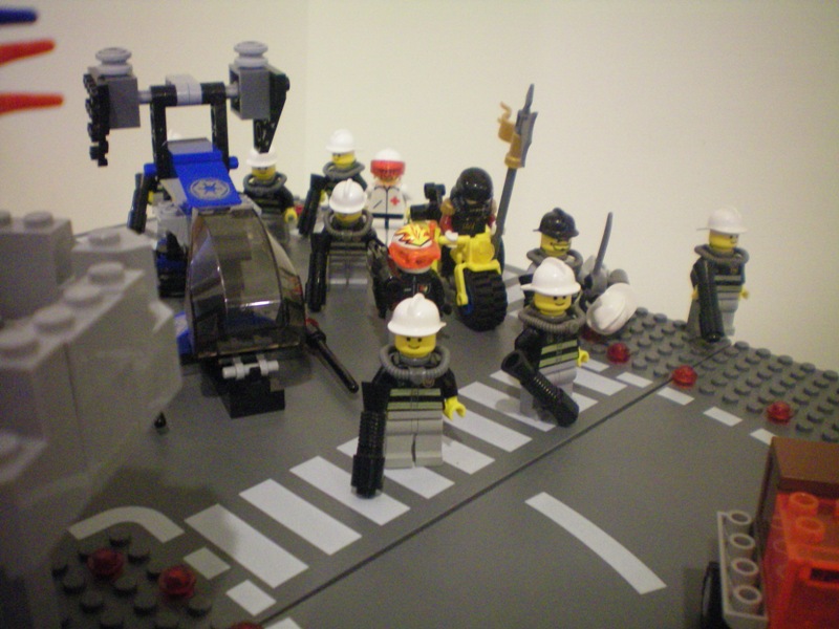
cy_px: 314
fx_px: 921
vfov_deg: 37.7
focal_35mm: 38
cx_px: 420
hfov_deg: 49.0
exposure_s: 1/15
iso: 400
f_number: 3.1
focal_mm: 6.3
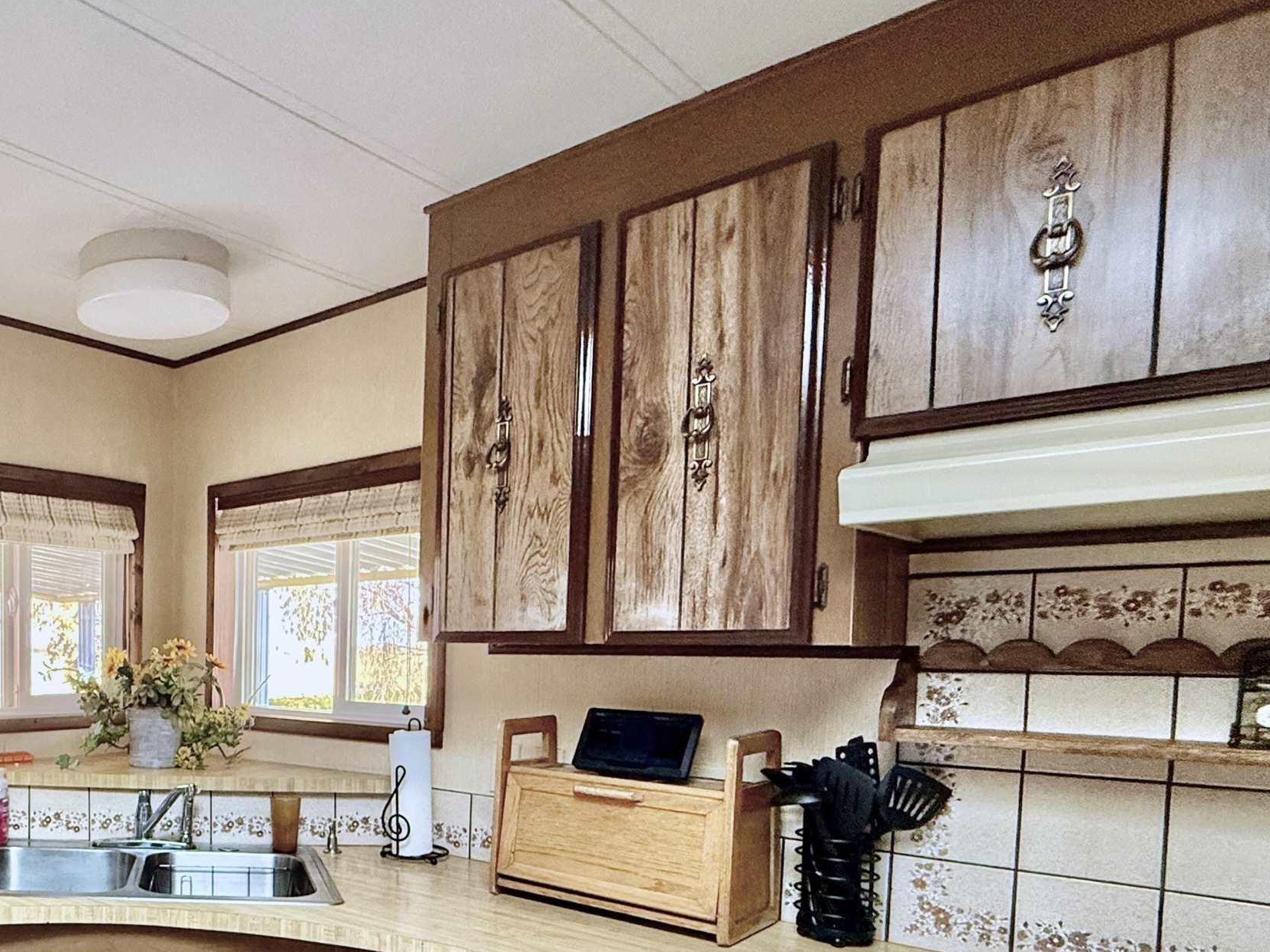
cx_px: 134
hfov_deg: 58.0
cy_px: 699
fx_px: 954
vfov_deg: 51.1
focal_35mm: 26
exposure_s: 1/82
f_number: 2.2
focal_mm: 2.22
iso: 400
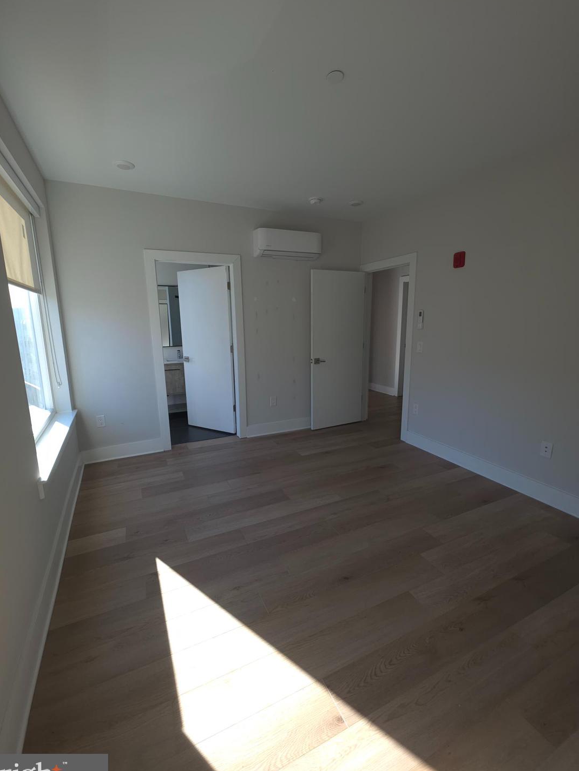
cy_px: 383
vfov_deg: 102.1
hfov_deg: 85.7
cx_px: 285
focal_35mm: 14
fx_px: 312
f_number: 1.9
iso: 40
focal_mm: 2.2
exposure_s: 1/120
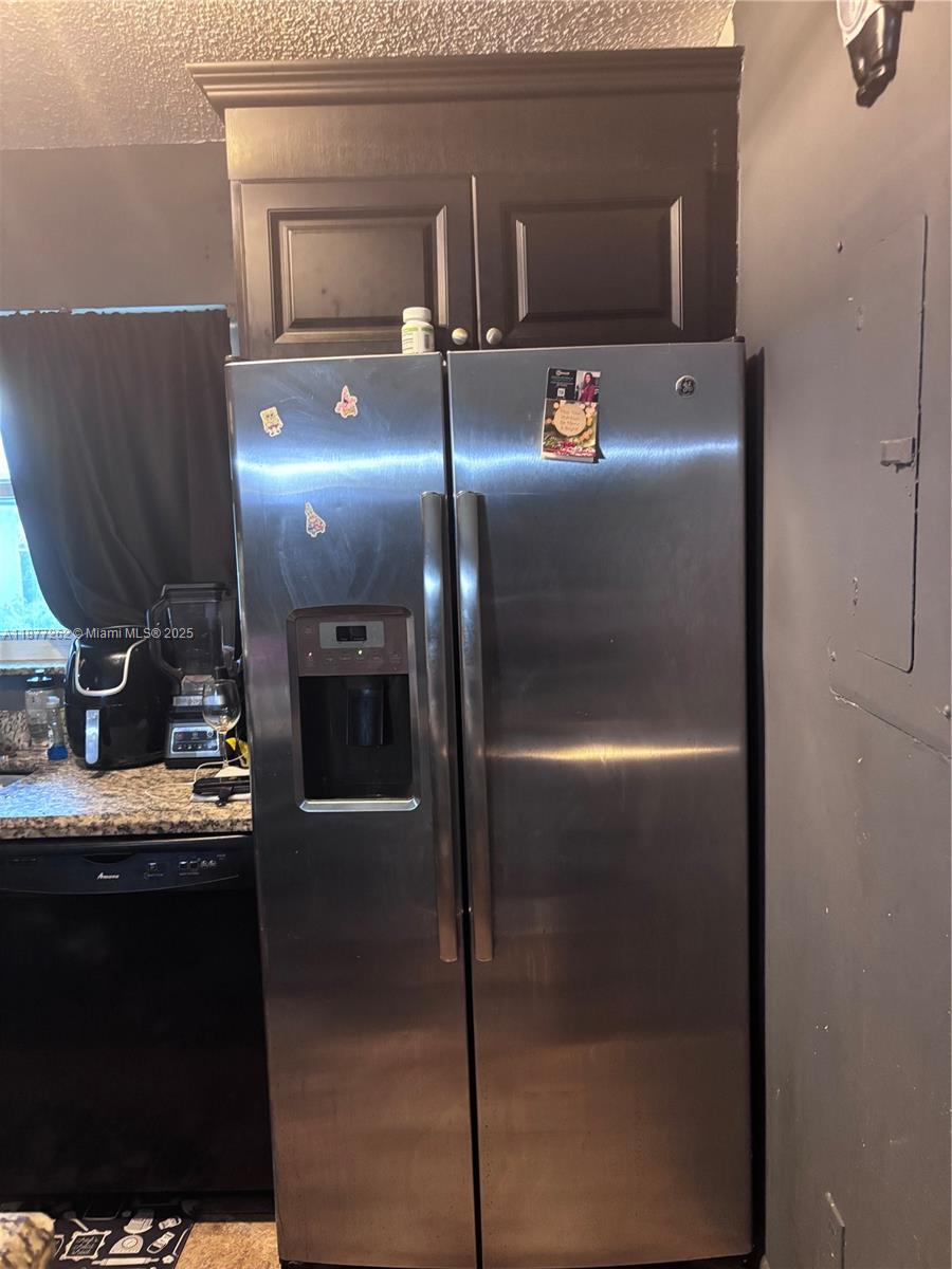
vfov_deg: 67.3
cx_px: 476
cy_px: 634
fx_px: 953
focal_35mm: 26
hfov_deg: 53.1
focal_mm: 5.96
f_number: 1.6
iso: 640
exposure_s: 1/30
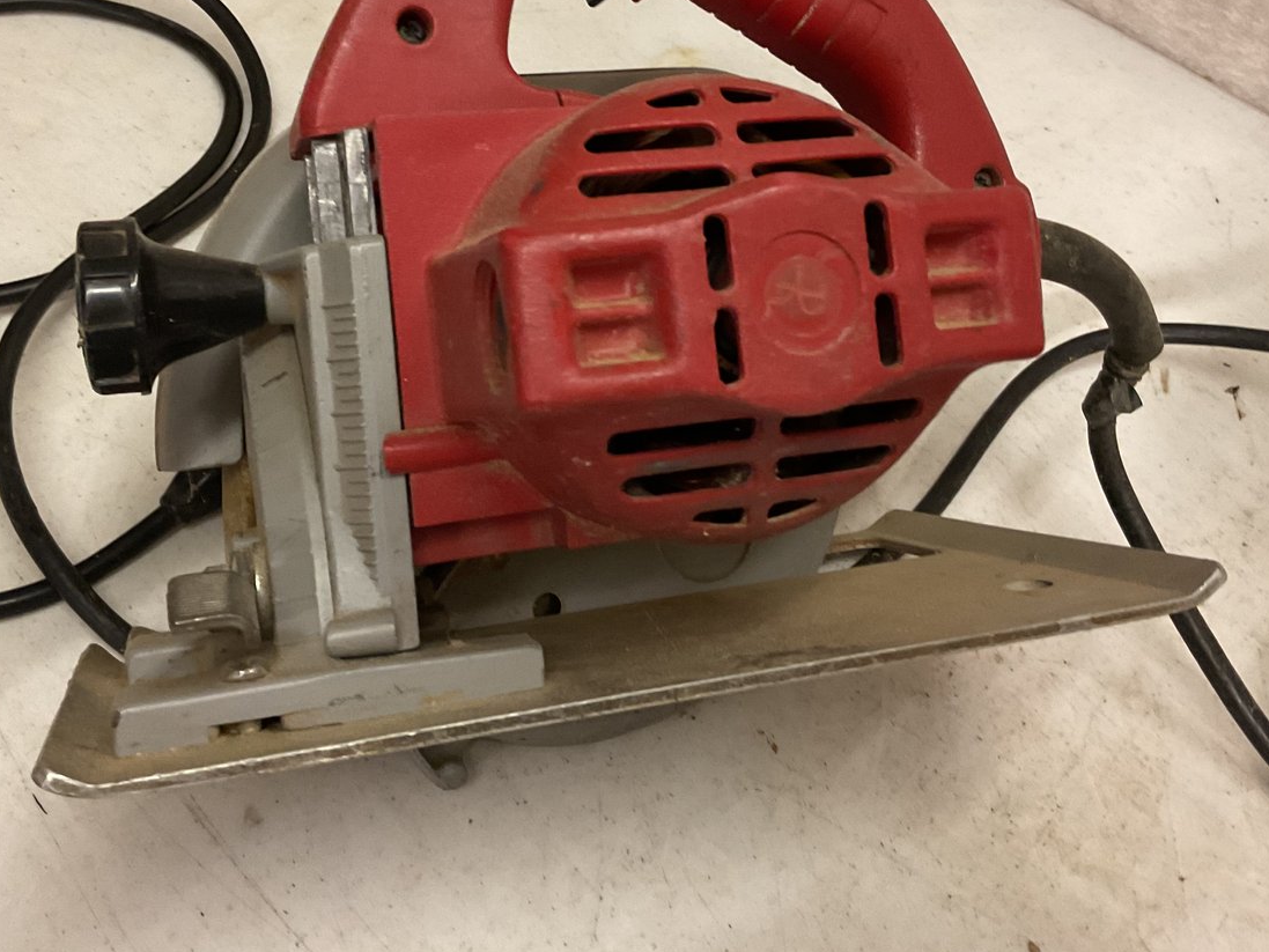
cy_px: 316
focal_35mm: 40
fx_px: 1467
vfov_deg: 35.6
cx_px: 586
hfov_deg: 46.8
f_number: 1.8
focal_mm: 3
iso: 250
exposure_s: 1/30
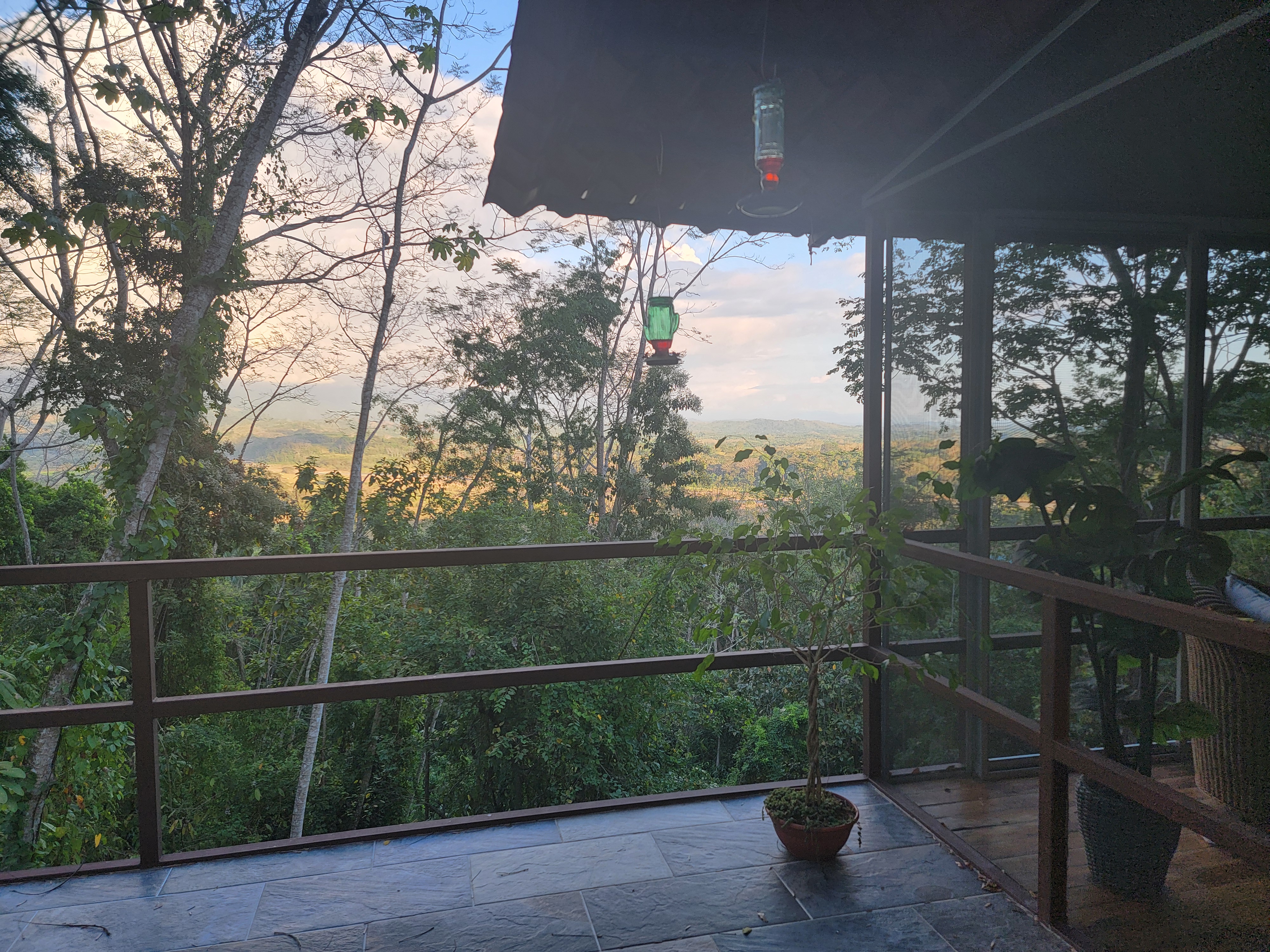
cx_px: 635
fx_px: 881
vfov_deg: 56.8
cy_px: 476
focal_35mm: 24
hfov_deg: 71.6
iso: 20
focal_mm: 6.7
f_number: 1.8
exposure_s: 1/120
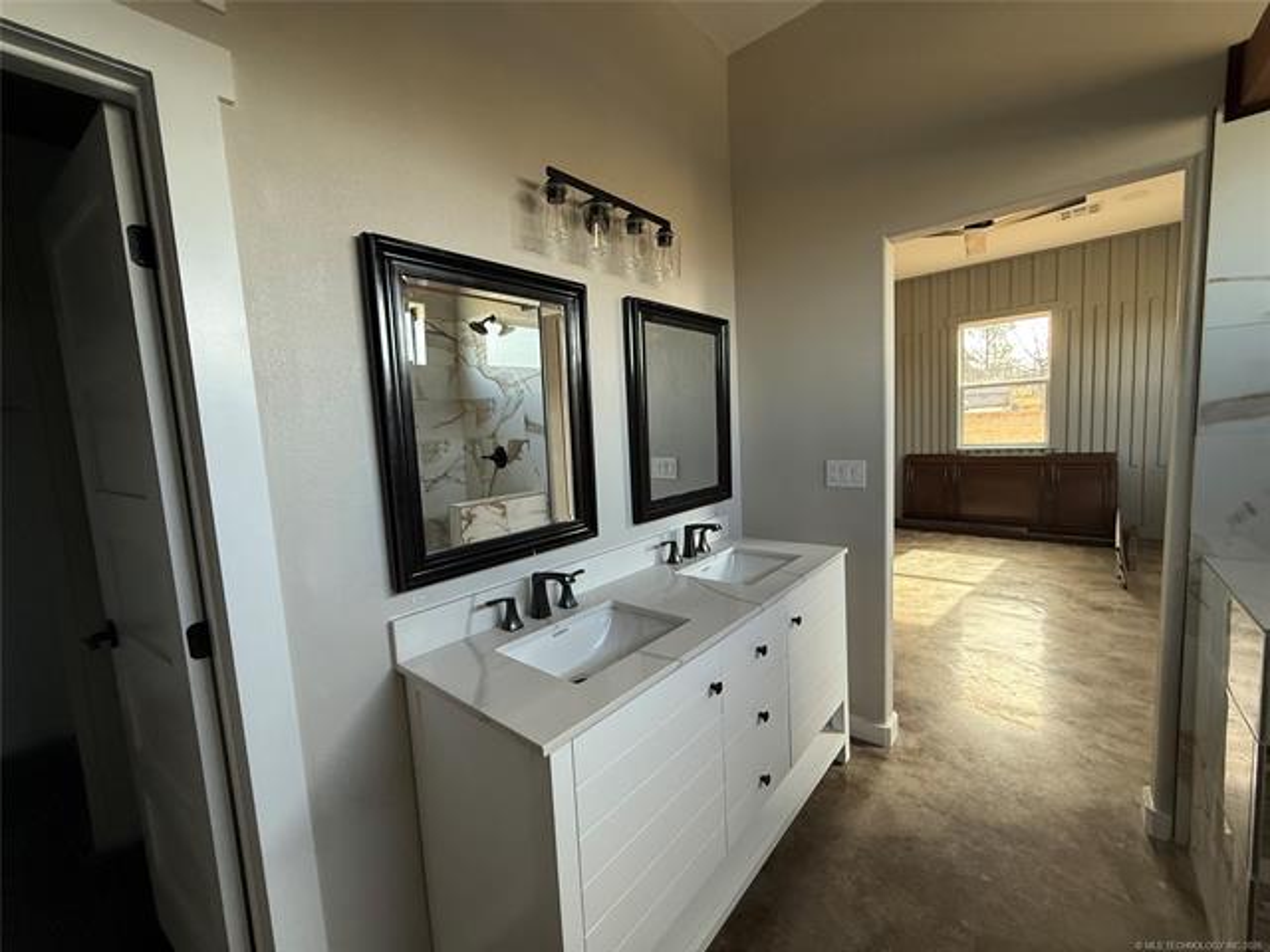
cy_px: 476
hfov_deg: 102.1
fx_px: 514
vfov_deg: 85.7
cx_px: 635
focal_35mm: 14
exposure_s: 1/144
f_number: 2.2
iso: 400
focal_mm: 2.22
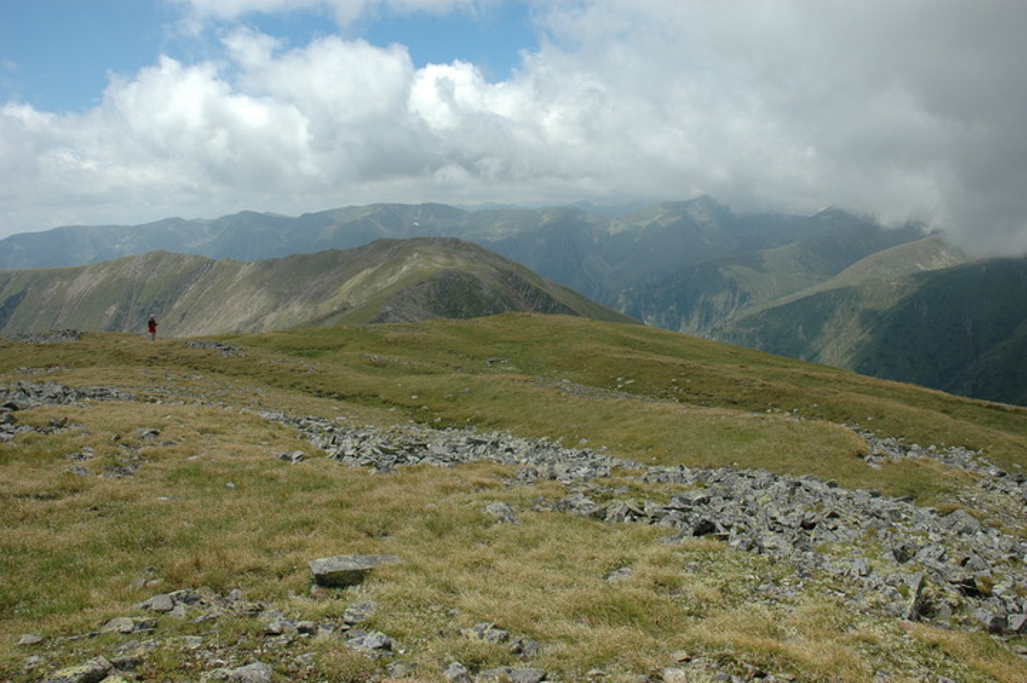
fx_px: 770
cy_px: 342
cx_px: 514
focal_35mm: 27
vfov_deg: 47.9
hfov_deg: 67.4
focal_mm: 18
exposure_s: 1/400
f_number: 10
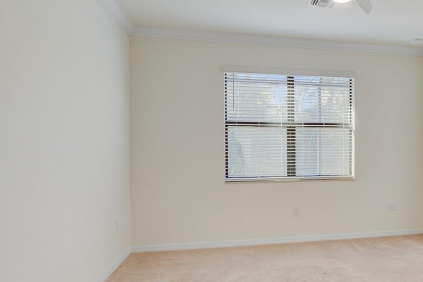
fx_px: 329
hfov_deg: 61.9
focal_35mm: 28
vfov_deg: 46.4
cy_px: 147
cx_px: 315
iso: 400
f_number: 8
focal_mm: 16
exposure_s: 1/25
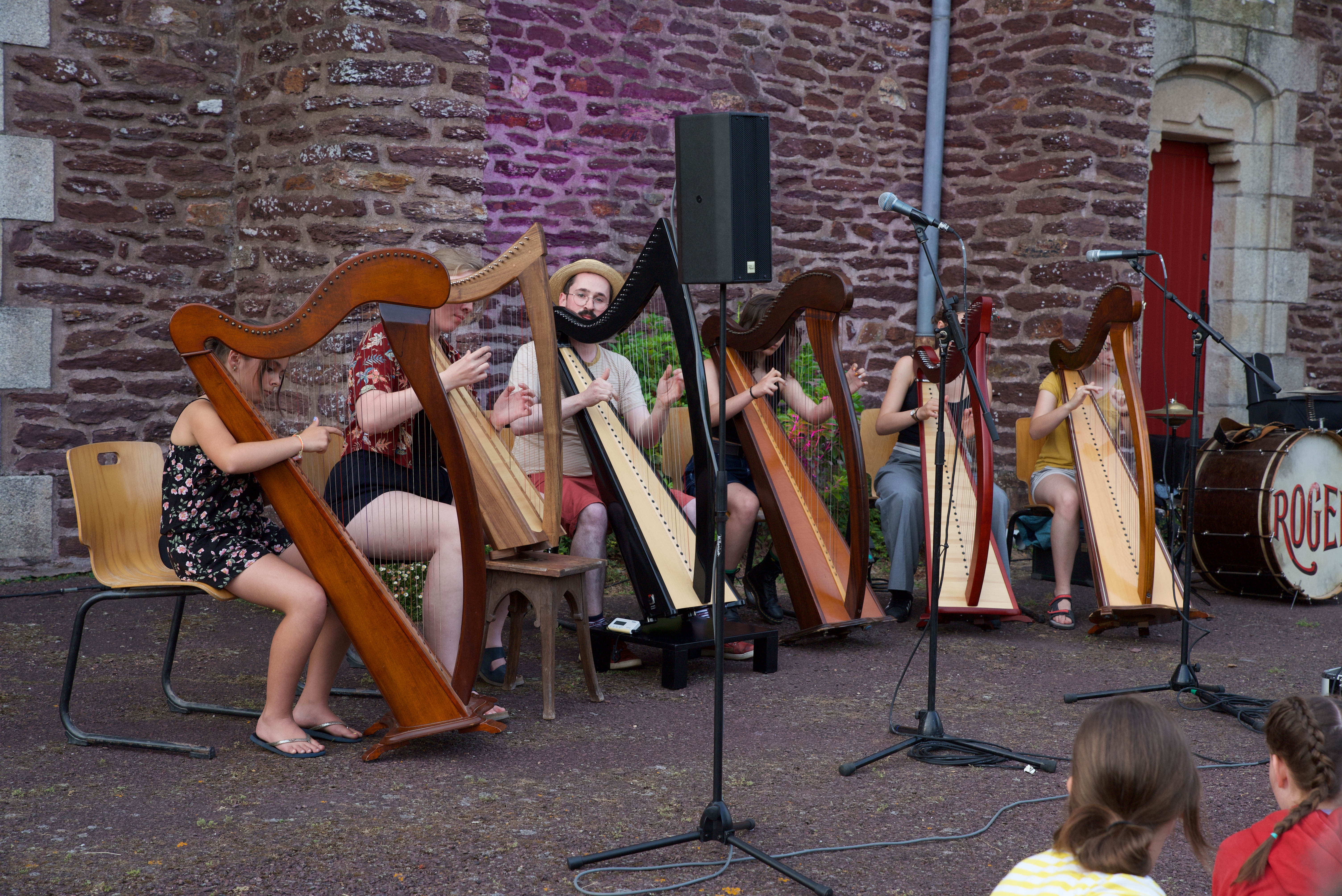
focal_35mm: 58
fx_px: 2163
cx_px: 671
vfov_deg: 23.4
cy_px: 448
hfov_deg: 34.5
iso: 1000
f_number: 6.3
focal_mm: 58
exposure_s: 1/100
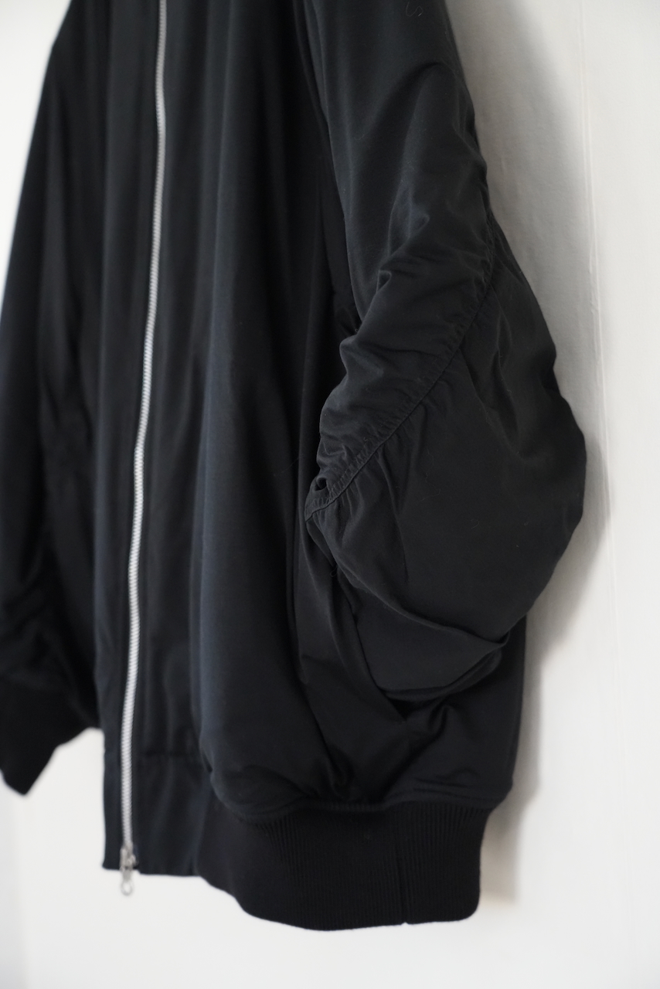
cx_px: 330
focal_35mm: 59
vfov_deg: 33.9
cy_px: 494
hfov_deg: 23.0
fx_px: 1621
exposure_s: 1/500
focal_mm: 59
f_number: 4
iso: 6400
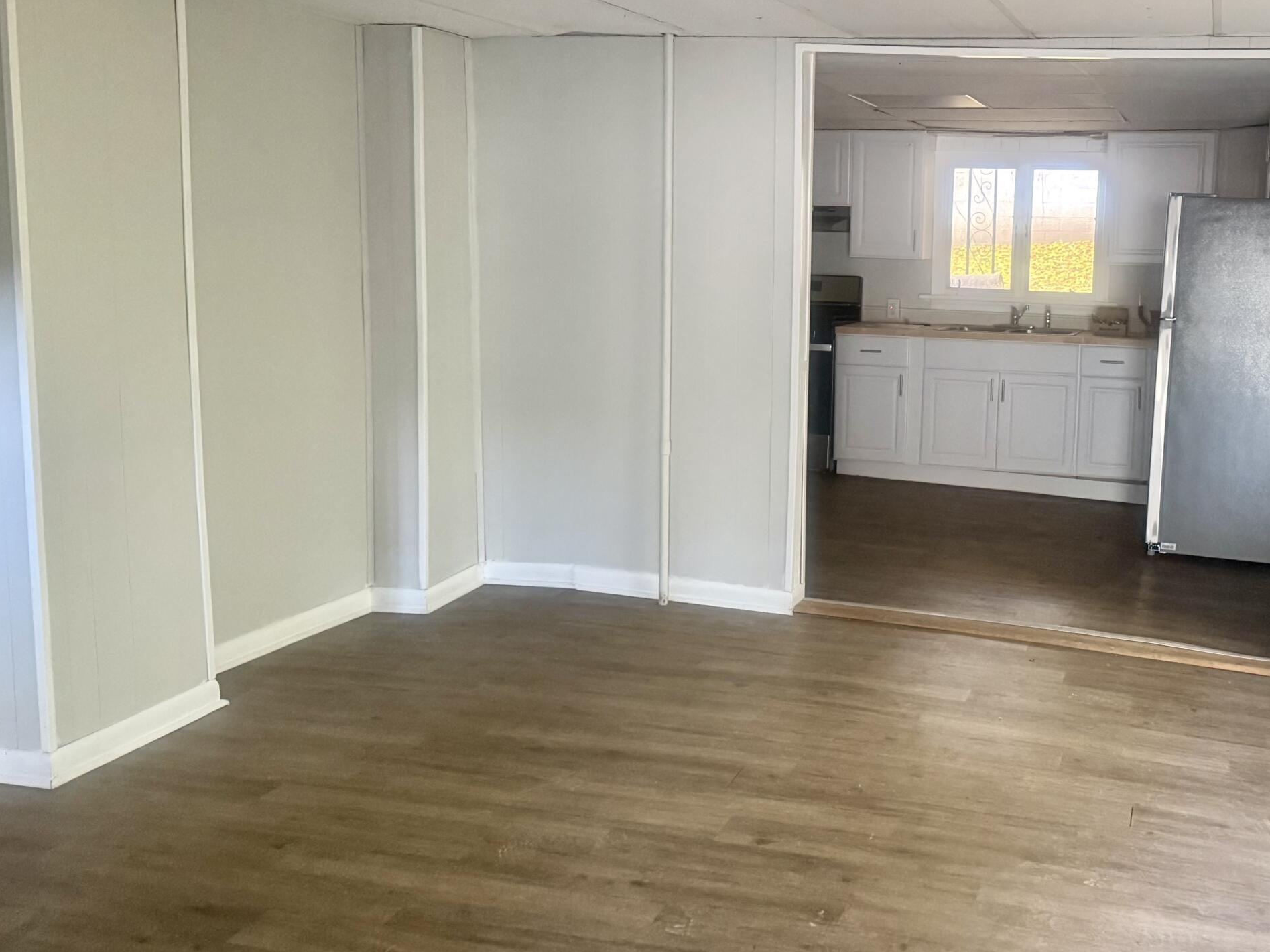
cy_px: 409
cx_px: 862
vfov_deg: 37.6
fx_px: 1394
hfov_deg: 48.0
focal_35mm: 38
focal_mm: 6.76
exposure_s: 1/43
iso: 800
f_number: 1.78
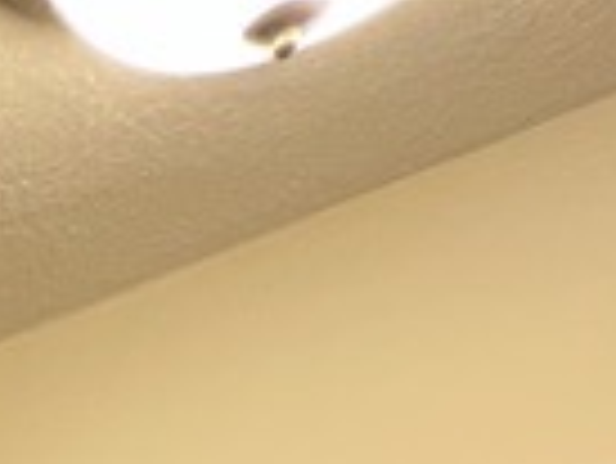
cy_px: 1347
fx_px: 1354
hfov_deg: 13.0
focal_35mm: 76
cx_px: -1057
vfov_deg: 11.7
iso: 200
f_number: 1.8
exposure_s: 1/120
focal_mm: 1.57
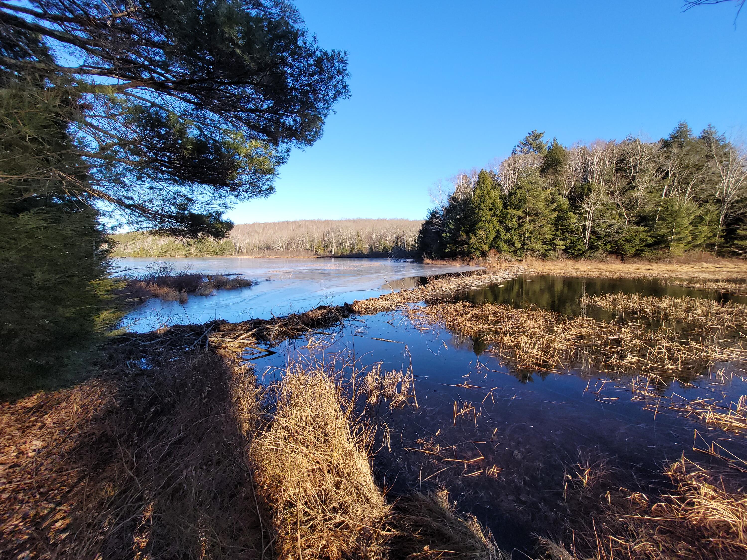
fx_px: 281
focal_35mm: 13
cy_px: 280
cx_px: 374
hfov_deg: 106.2
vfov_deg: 89.9
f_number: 2.2
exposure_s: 1/431
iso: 40
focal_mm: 1.74
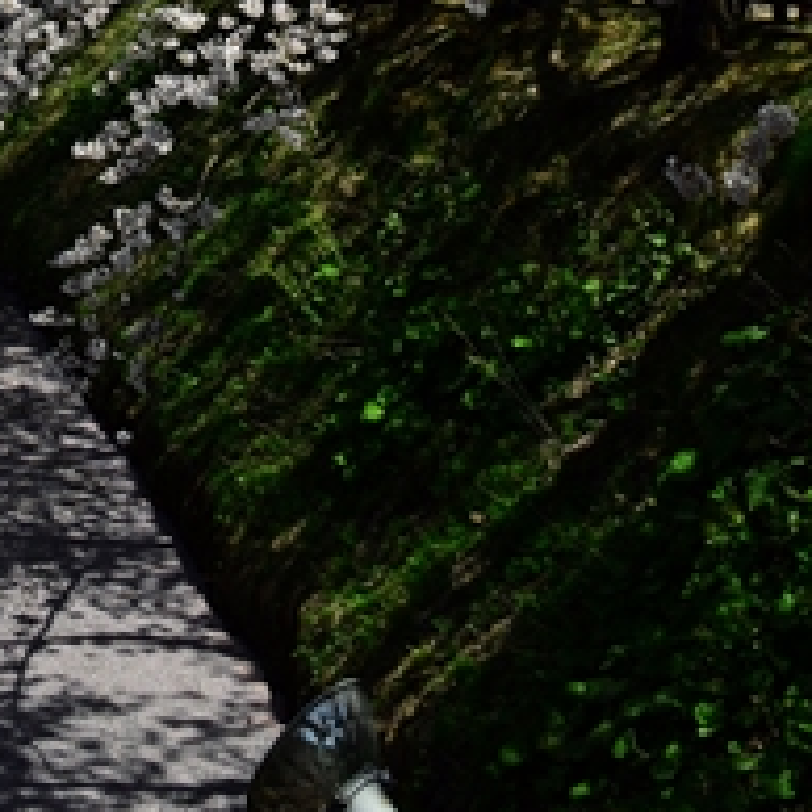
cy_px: -783
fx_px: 2229
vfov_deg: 16.2
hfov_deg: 19.5
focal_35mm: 84
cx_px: -159
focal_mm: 24
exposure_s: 1/640
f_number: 13
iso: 400
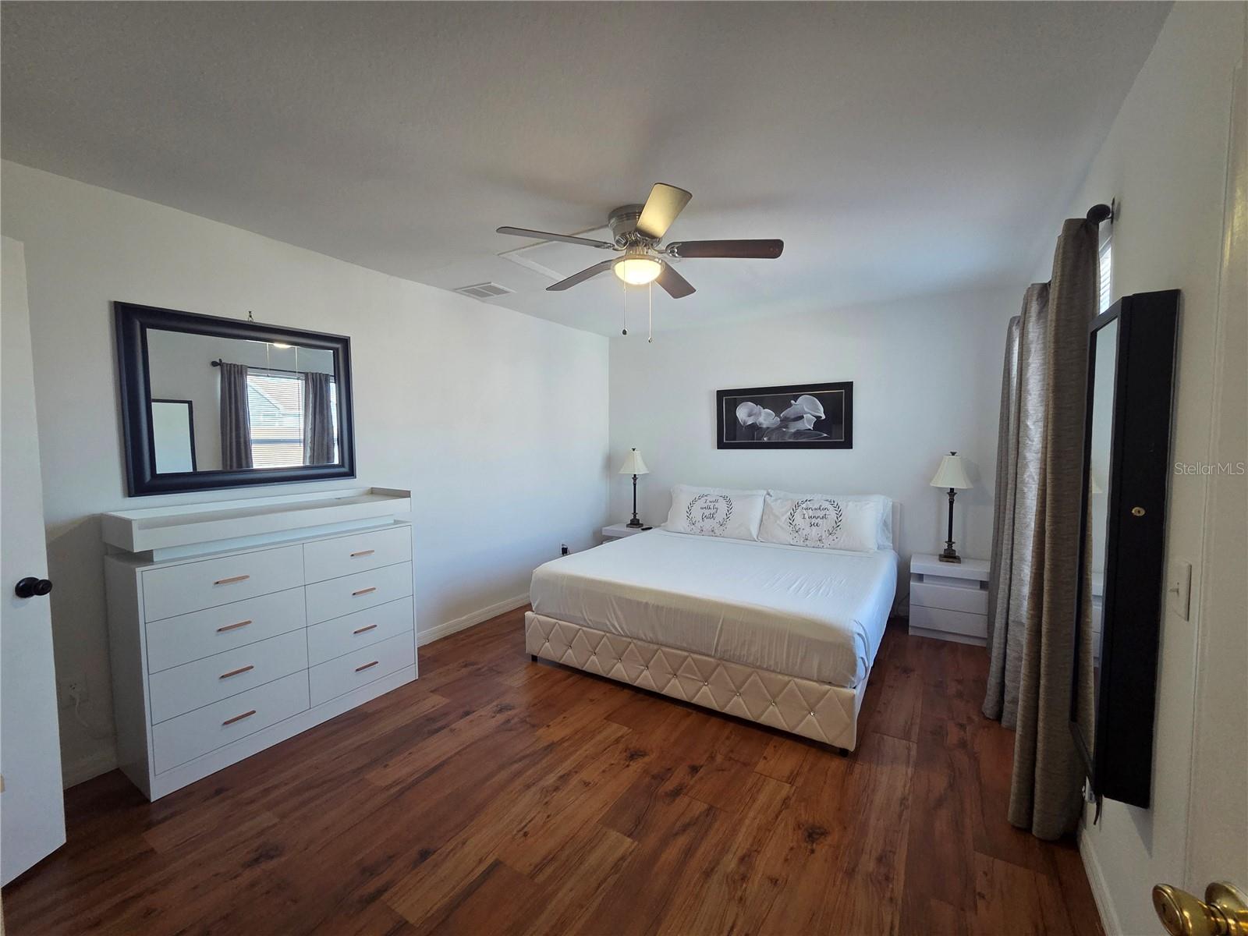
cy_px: 468
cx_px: 624
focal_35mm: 13
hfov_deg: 106.2
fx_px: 469
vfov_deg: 89.9
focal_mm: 2.2
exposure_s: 1/60
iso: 320
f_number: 2.2
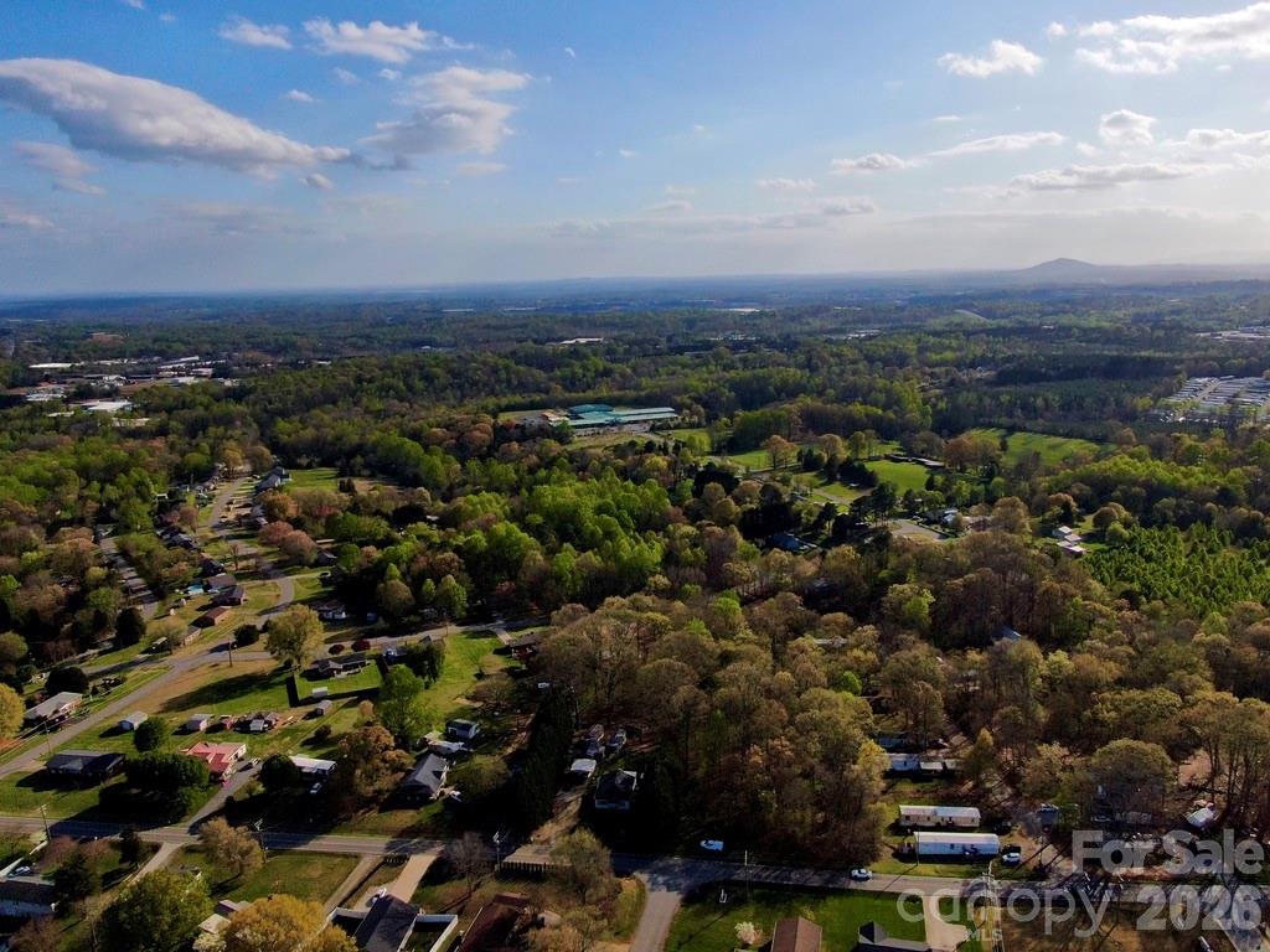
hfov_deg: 71.6
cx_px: 635
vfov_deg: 56.8
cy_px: 476
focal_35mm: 24
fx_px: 881
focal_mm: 4.39
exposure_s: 1/5000
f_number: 2.8
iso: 100
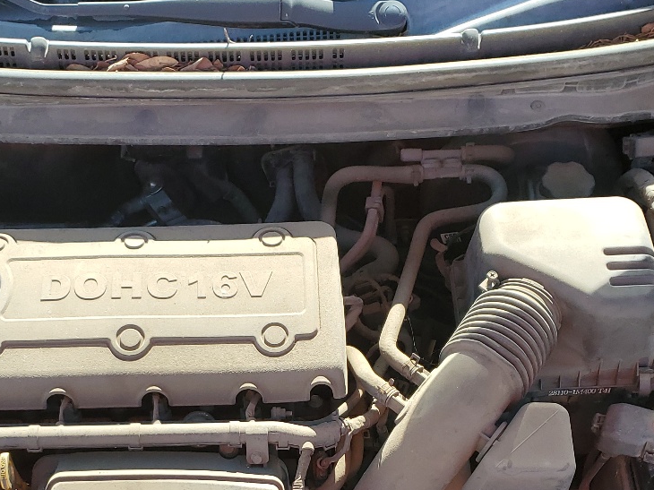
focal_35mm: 57
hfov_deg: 33.7
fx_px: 1077
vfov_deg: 24.6
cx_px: 280
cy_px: 473
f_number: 1.5
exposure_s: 1/500
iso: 50
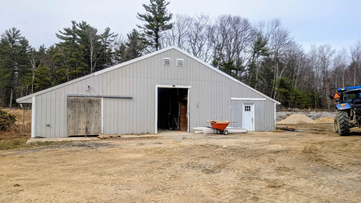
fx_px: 258
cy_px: 108
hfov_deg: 69.9
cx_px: 176
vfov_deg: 42.9
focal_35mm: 27
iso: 18
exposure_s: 1/763
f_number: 1.68
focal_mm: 6.9
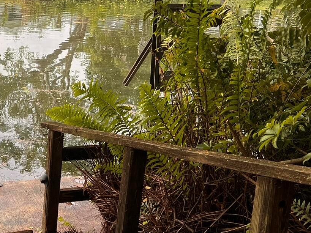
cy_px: 13
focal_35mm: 65
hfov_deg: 28.4
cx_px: 16
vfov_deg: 21.9
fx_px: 584
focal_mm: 5.7
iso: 50
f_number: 1.5
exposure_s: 1/1209
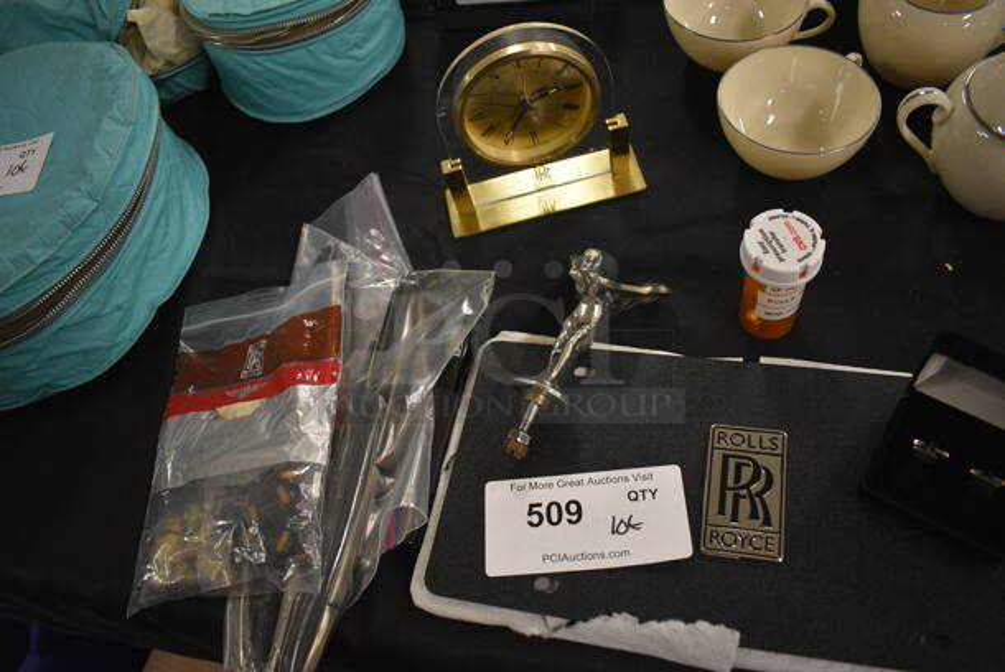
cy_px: 336
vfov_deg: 48.0
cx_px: 502
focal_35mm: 27
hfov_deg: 67.3
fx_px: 754
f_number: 3.5
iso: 2200
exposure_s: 1/125
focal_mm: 18
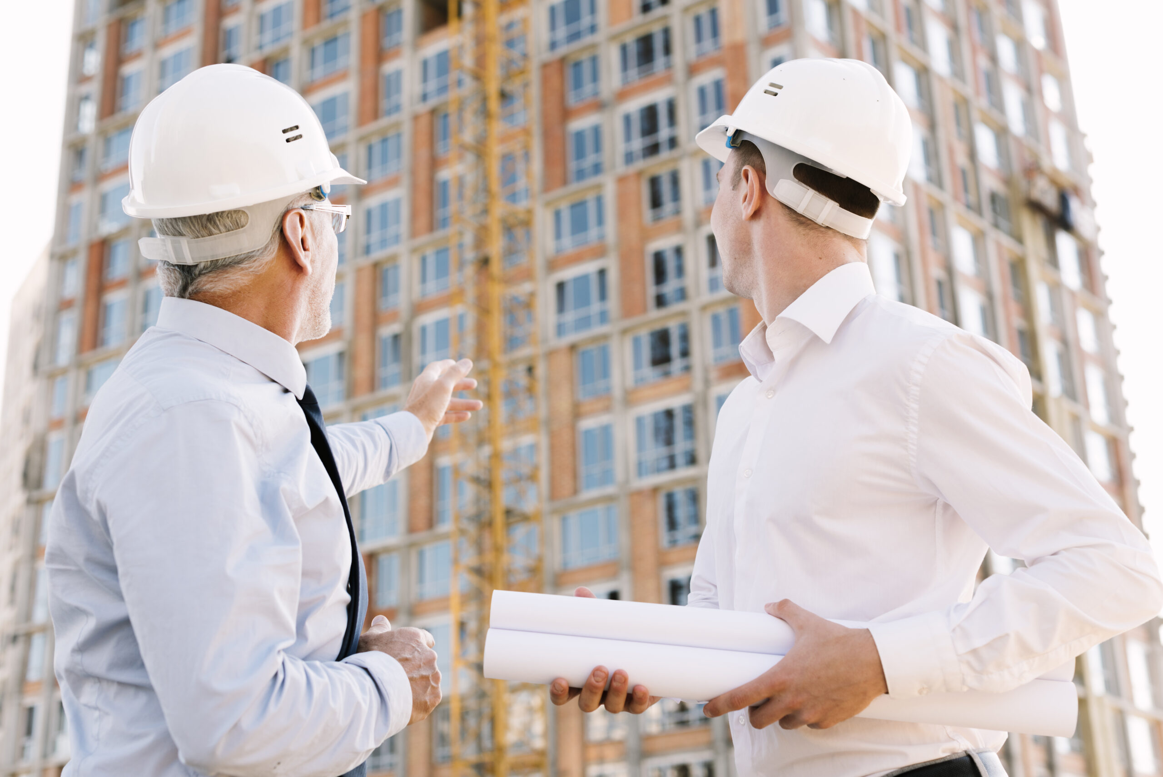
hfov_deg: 39.6
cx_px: 582
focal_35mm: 50
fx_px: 1616
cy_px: 388
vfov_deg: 27.0
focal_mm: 50
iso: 200
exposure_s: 1/200
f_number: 4
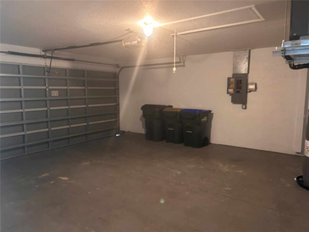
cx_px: 154
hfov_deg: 67.3
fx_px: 232
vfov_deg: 53.1
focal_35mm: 26
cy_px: 116
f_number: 1.5
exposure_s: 1/40
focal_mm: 5.7
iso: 500
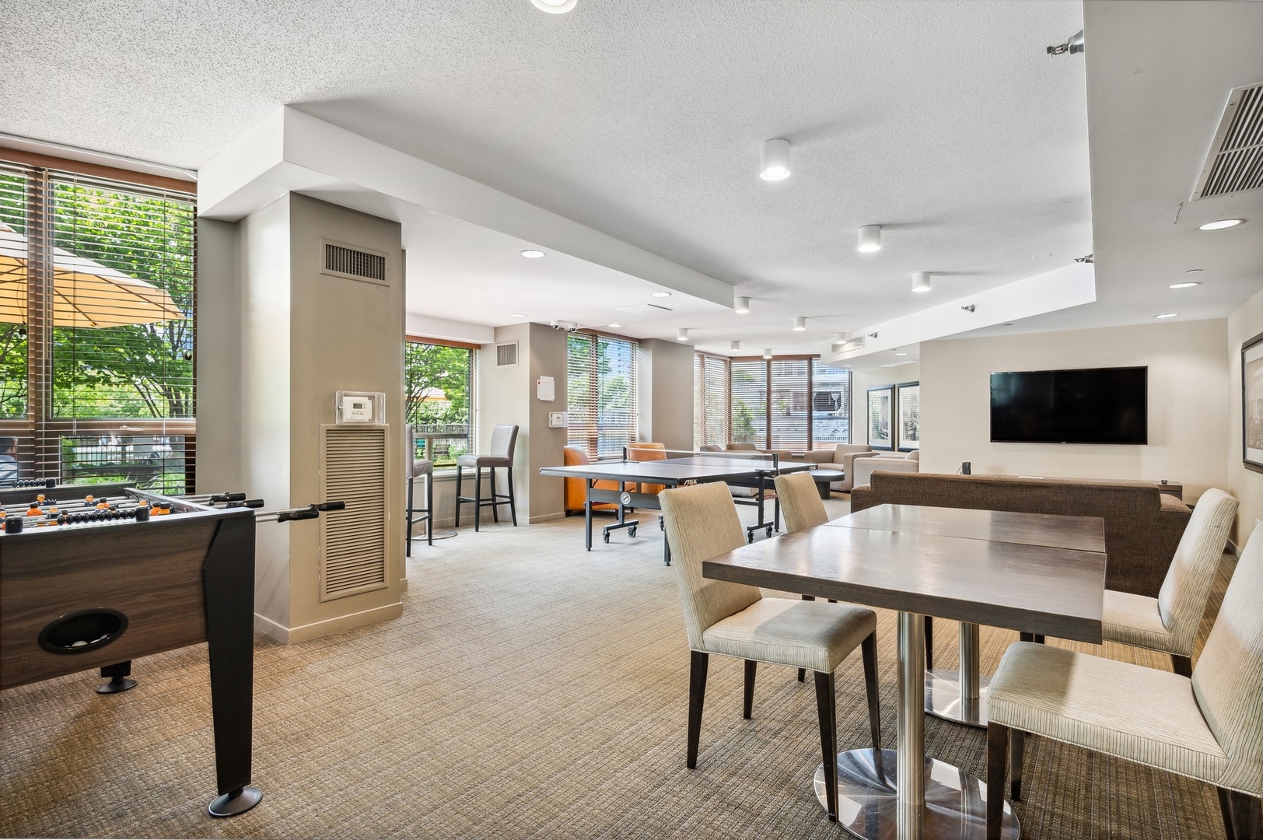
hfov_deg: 93.3
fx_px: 596
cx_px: 632
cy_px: 420
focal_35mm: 17
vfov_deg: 70.3
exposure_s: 1/10
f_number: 9.5
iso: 200
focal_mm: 17
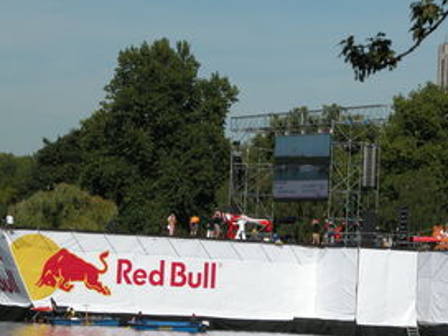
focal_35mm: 200
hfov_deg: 9.9
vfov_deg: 7.4
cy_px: 173
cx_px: 249
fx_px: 2588
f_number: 6.8
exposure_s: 1/607
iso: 100
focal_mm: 34.7
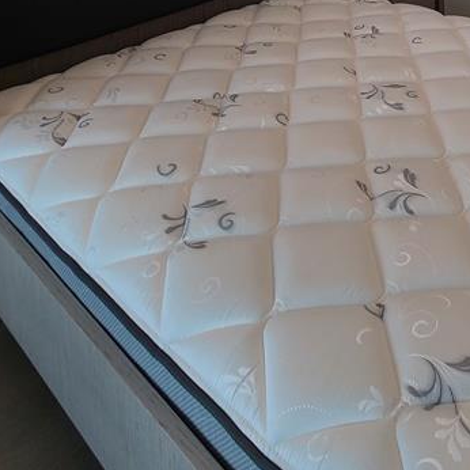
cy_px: -158
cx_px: 452
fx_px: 522
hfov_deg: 42.8
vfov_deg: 33.4
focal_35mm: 34
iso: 100
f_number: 2.2
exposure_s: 1/119
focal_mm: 2.2
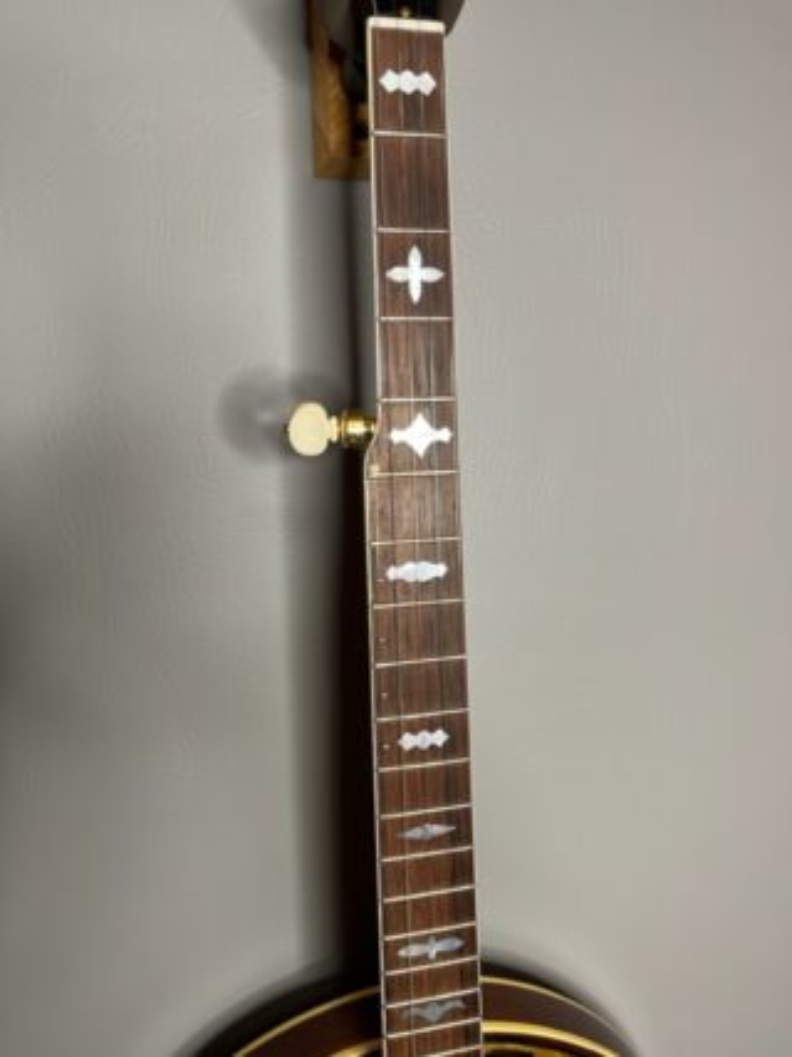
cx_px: 396
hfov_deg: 53.0
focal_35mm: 26
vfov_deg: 67.3
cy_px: 528
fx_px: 794
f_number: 1.6
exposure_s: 1/60
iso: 64
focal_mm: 5.1
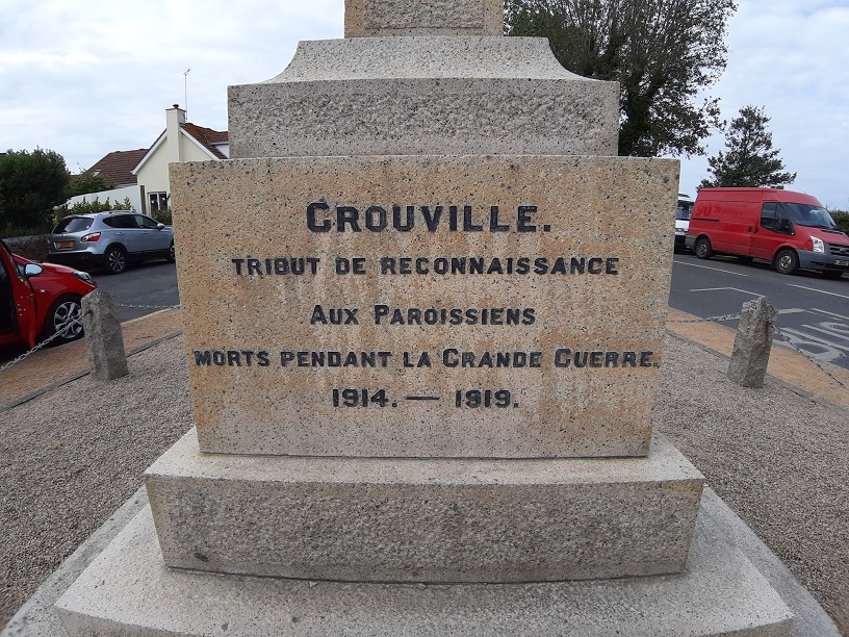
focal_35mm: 18
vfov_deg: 71.6
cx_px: 424
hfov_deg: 87.8
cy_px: 318
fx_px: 441
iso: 40
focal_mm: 1.87
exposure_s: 1/700
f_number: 2.4
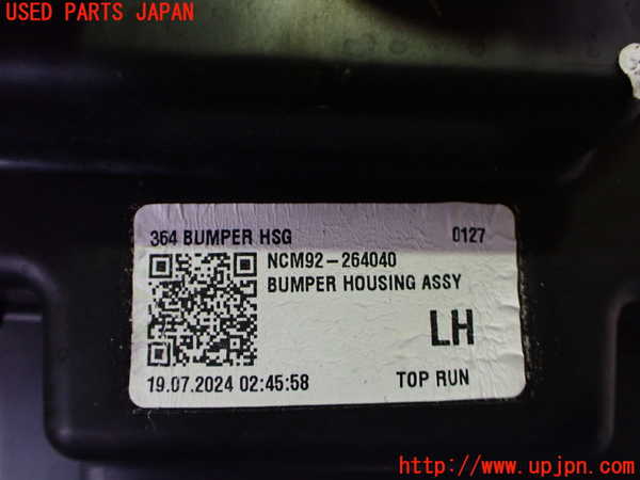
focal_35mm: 30
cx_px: 320
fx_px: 555
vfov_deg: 46.8
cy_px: 240
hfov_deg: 60.0
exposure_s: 1/100
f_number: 2.3
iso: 800
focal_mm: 5.4
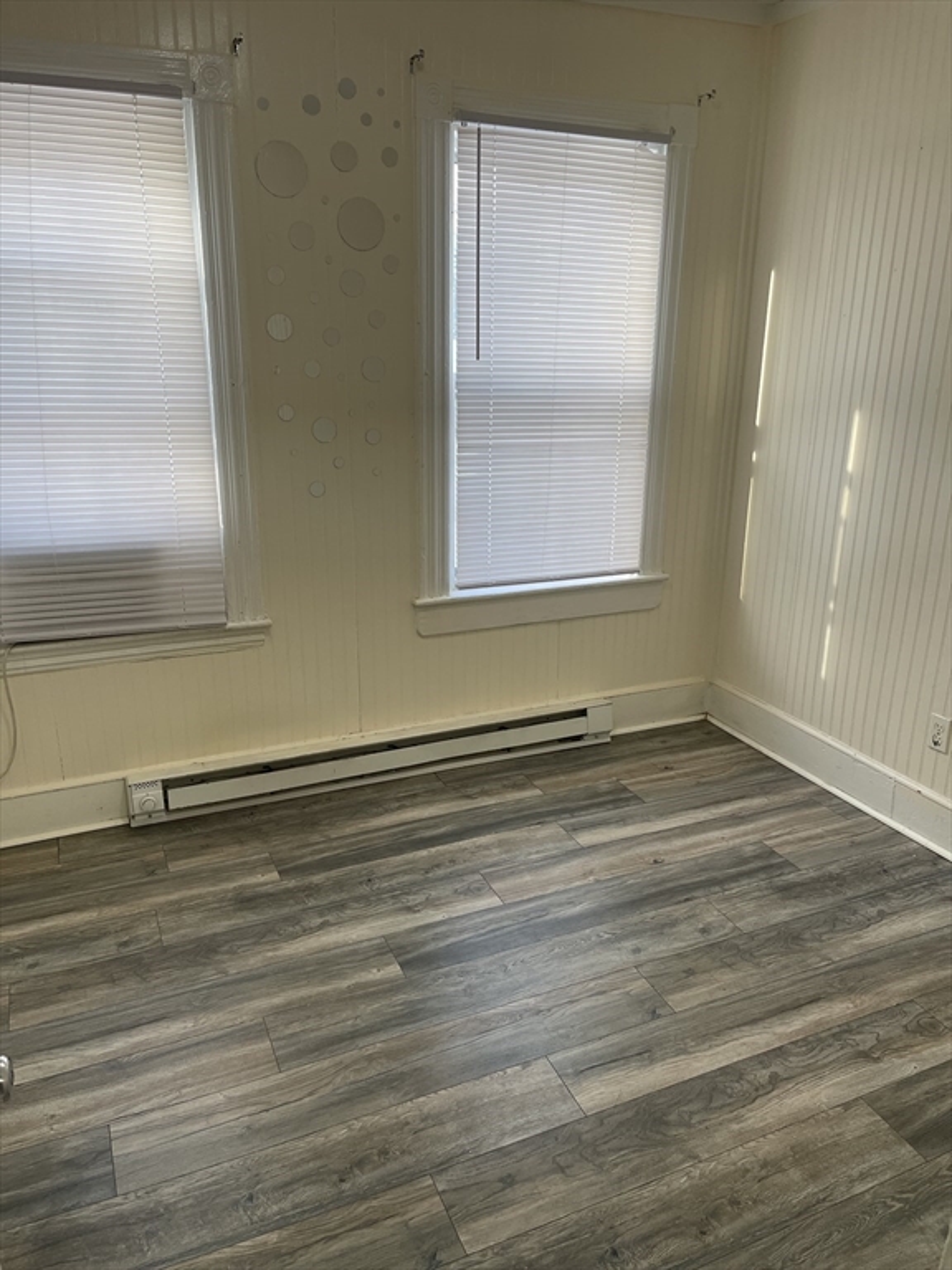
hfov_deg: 54.9
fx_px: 917
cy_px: 635
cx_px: 476
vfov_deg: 69.4
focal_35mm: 25
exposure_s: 1/120
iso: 80
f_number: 1.6
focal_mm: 5.1
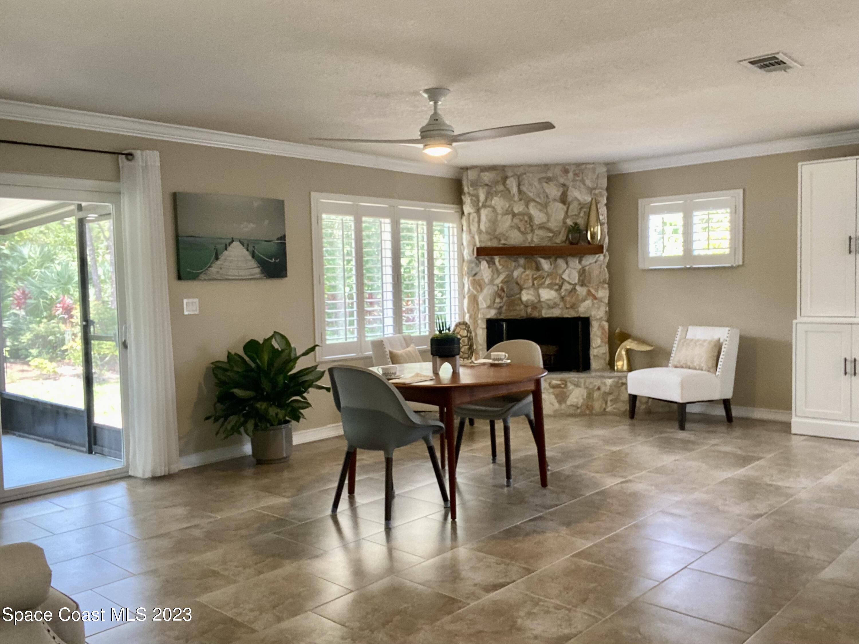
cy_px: 322
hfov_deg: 60.0
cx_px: 430
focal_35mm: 30
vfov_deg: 46.8
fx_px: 744
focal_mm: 2.71
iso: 160
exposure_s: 1/60
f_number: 2.2
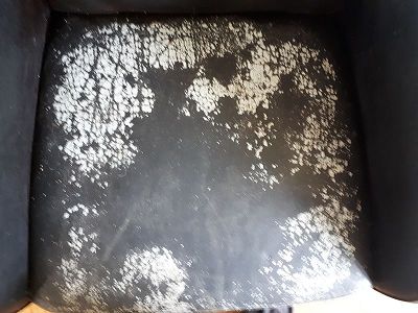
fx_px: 326
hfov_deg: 65.3
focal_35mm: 27
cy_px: 156
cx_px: 209
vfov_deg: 51.4
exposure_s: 1/17
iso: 320
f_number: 1.9
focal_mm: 3.6
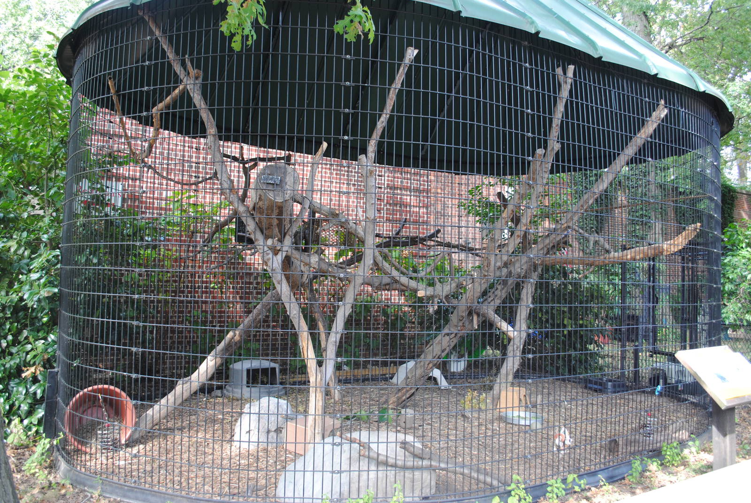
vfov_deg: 48.0
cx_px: 376
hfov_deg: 67.3
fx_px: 564
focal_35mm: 27
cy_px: 252
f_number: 3.5
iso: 200
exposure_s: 1/50
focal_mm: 18
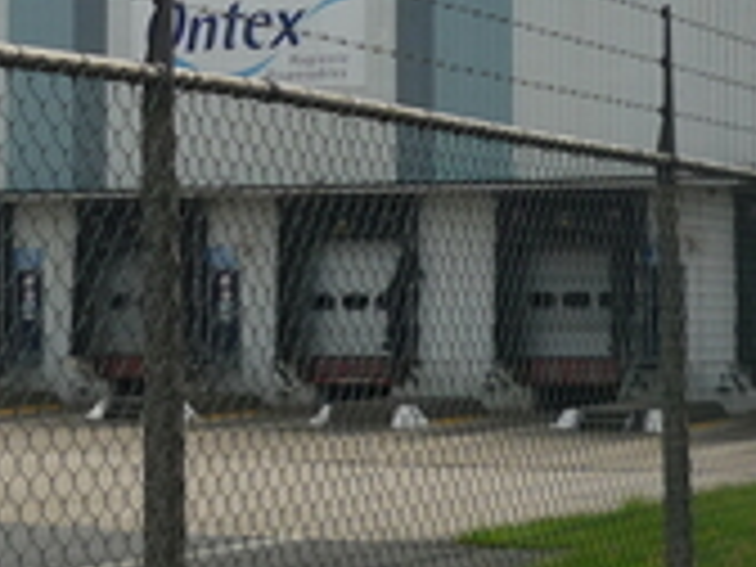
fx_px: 2577
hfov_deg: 16.6
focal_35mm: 118
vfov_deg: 12.5
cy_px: 54
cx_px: 184
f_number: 8
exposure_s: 1/250
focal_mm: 5.5
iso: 100
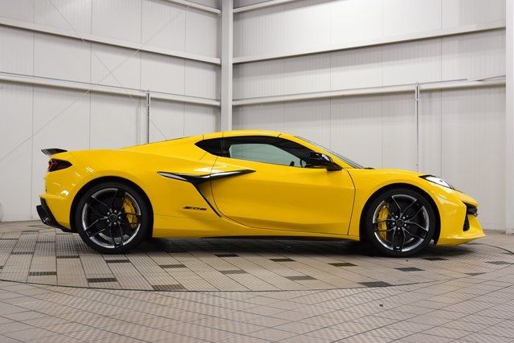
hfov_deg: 41.1
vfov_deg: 28.1
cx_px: 257
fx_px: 685
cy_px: 172
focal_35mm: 48
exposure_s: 1/30
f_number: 7.1
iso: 500
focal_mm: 32
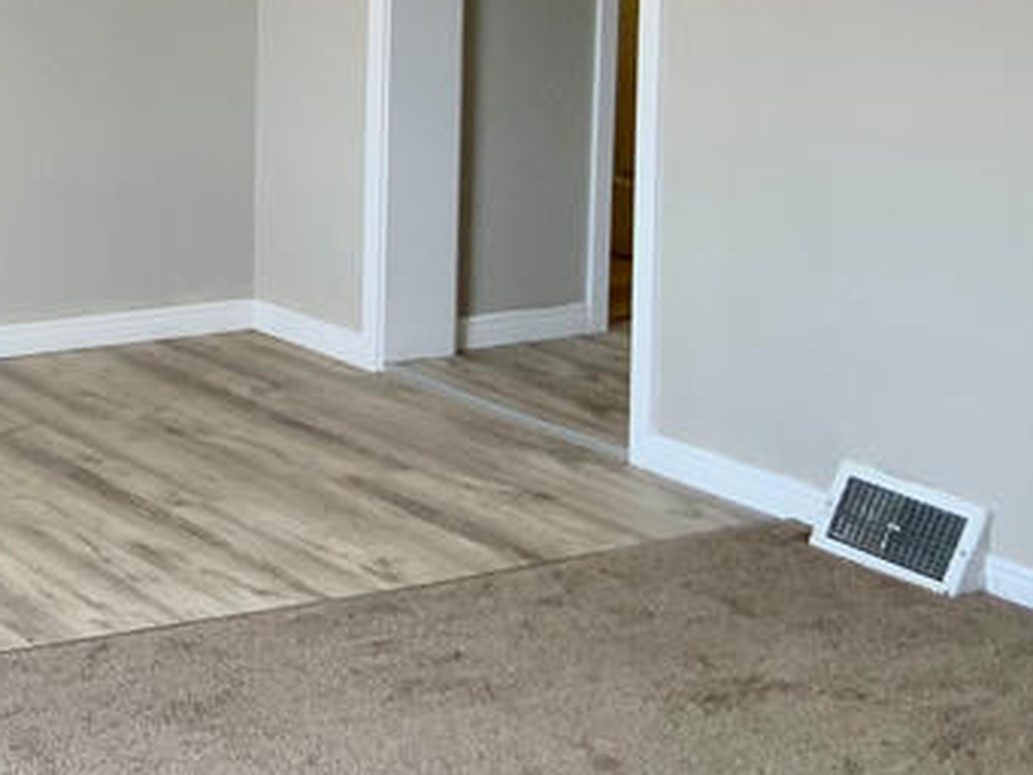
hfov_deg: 20.9
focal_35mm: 87
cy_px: 9
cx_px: -233
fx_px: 2597
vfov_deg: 16.6
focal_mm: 3
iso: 50
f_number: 1.8
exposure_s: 1/120
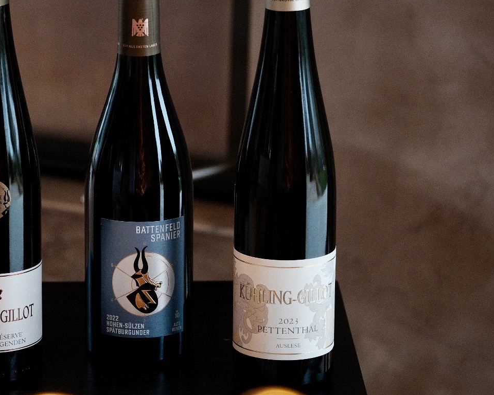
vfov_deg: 8.7
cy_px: 161
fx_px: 2602
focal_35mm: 178
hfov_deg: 10.8
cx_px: 73
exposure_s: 1/220
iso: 1600
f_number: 3.7
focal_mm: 74.1
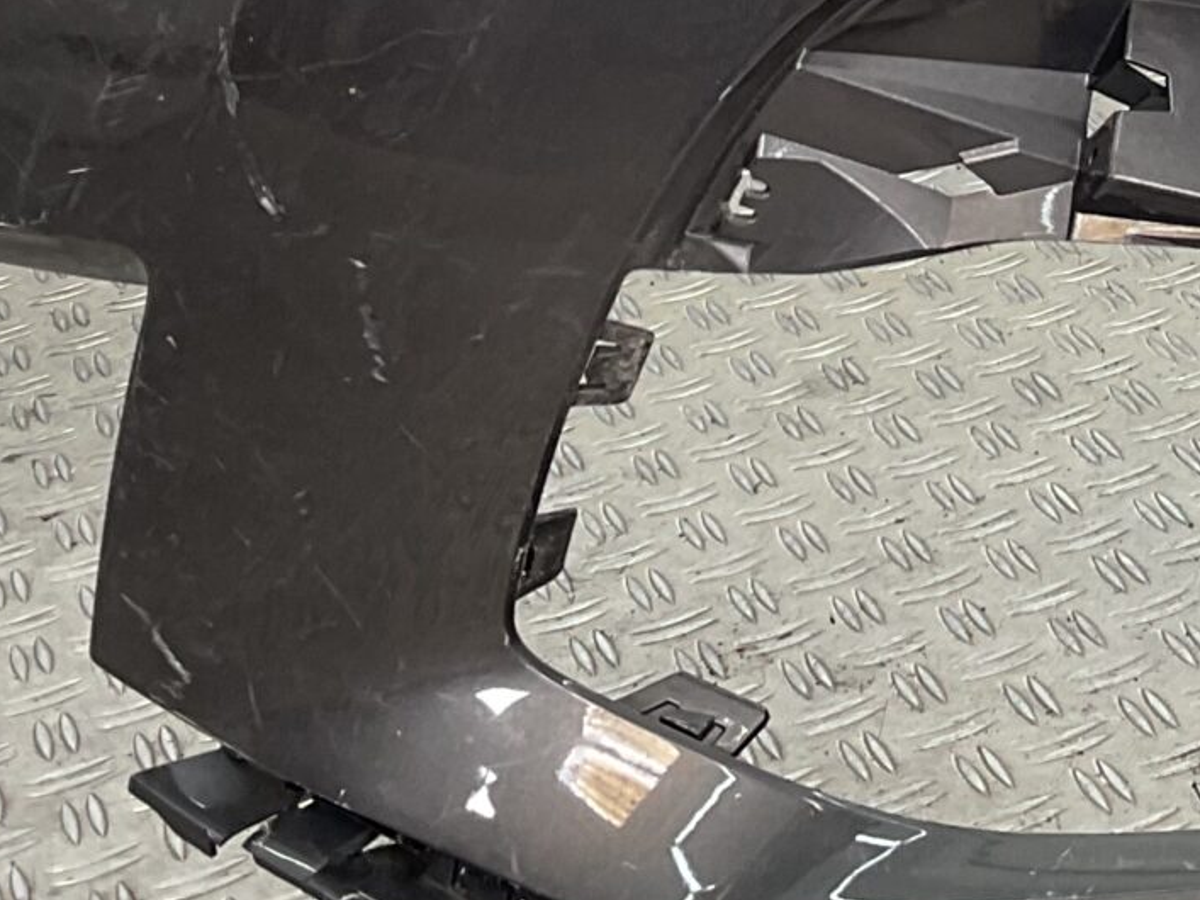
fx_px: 3639
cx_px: 1176
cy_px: -224
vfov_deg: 13.6
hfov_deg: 18.3
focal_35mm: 105
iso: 20
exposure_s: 1/100
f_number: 1.8
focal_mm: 3
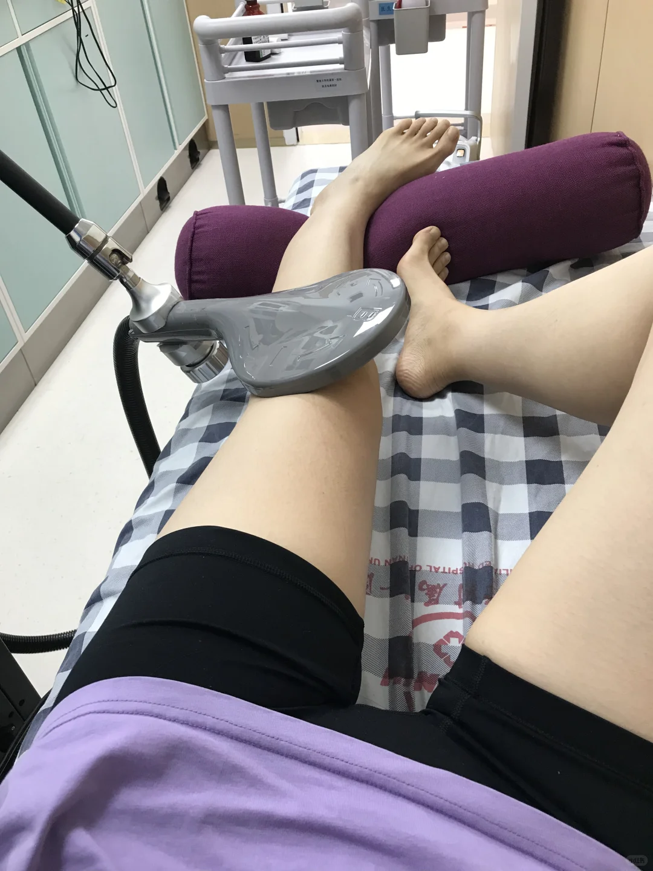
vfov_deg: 63.4
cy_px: 436
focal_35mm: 28
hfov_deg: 49.7
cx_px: 326
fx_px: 704
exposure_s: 1/33
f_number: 1.8
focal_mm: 3.99
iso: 32
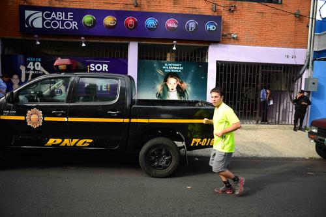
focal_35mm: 24
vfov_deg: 53.2
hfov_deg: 73.7
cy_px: 108
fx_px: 217
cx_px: 163
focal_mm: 24
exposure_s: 1/160
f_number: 2.8
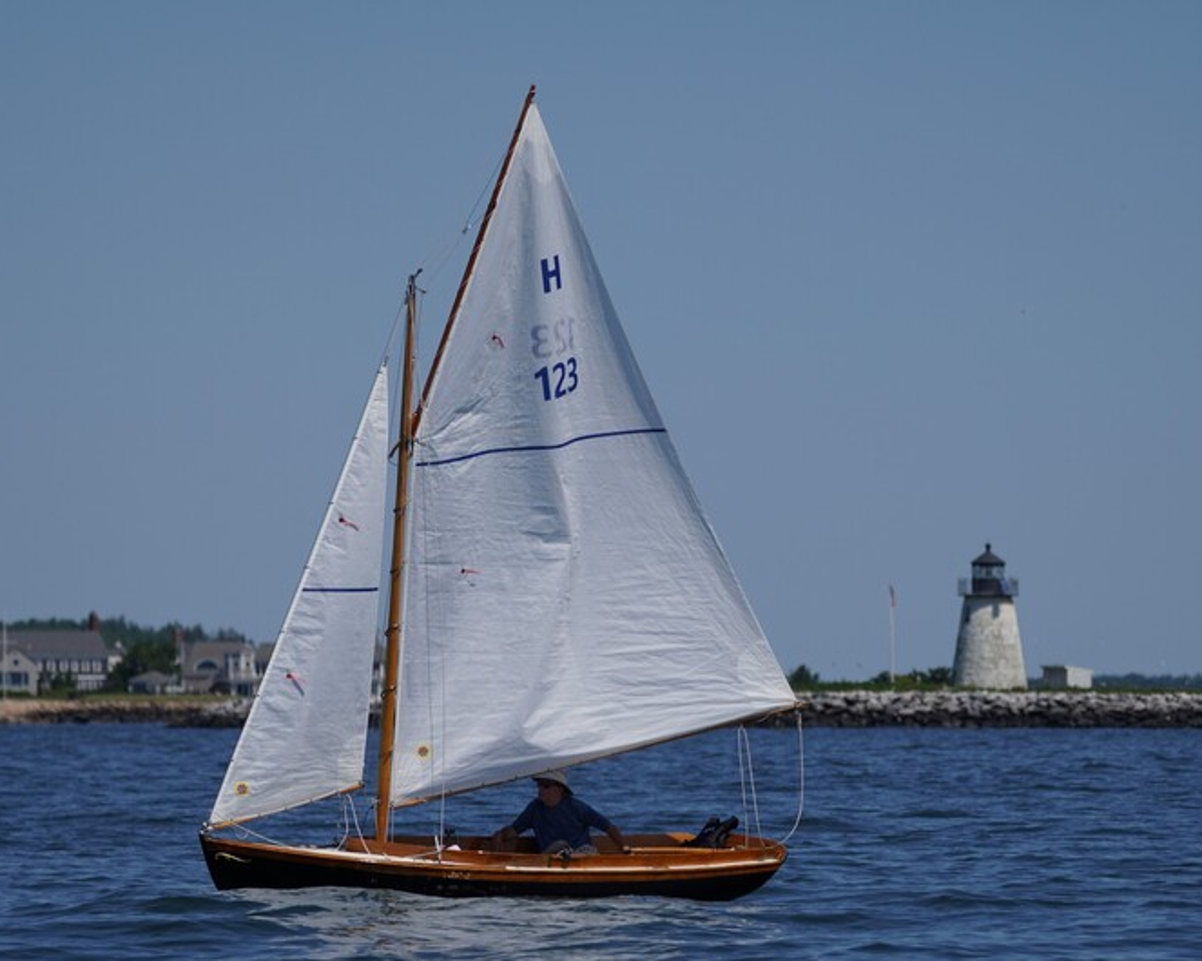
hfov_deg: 5.2
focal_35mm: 376
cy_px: 481
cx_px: 629
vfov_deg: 4.1
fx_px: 13357
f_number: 5.6
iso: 100
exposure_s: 1/1600
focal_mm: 221
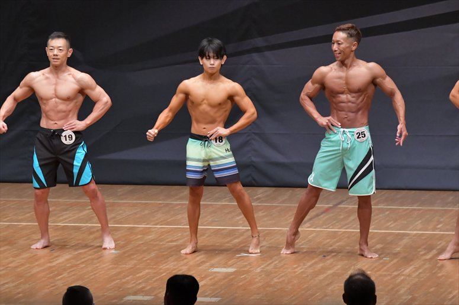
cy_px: 152
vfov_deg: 5.4
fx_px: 3250
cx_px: 230
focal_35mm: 255
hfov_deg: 8.1
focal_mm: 170
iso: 6400
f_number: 5.6
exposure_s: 1/400
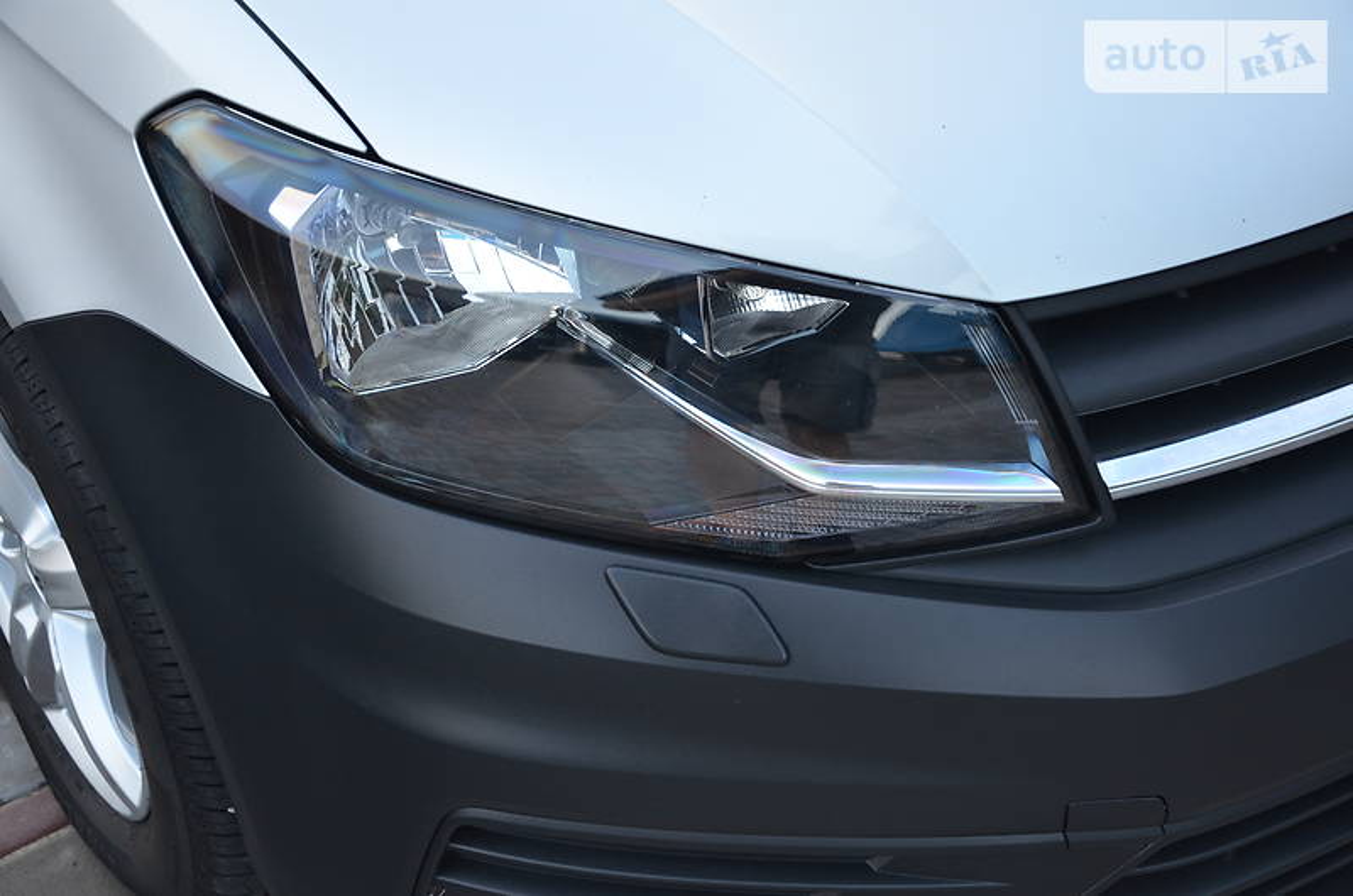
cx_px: 676
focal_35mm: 57
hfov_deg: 35.1
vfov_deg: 23.7
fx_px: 2138
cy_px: 448
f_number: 4.5
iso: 500
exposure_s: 1/60
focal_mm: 38
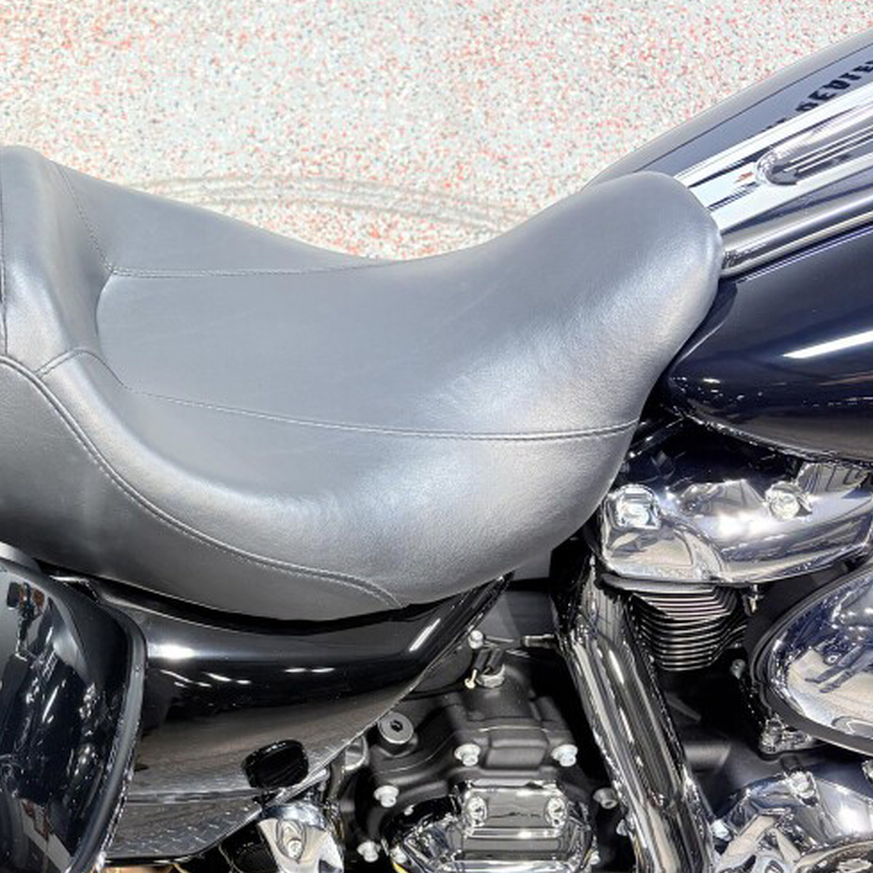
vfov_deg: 34.0
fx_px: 1427
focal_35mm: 50
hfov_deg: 30.8
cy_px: 494
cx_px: -61
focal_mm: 5.96
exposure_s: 1/120
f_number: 1.6
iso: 100
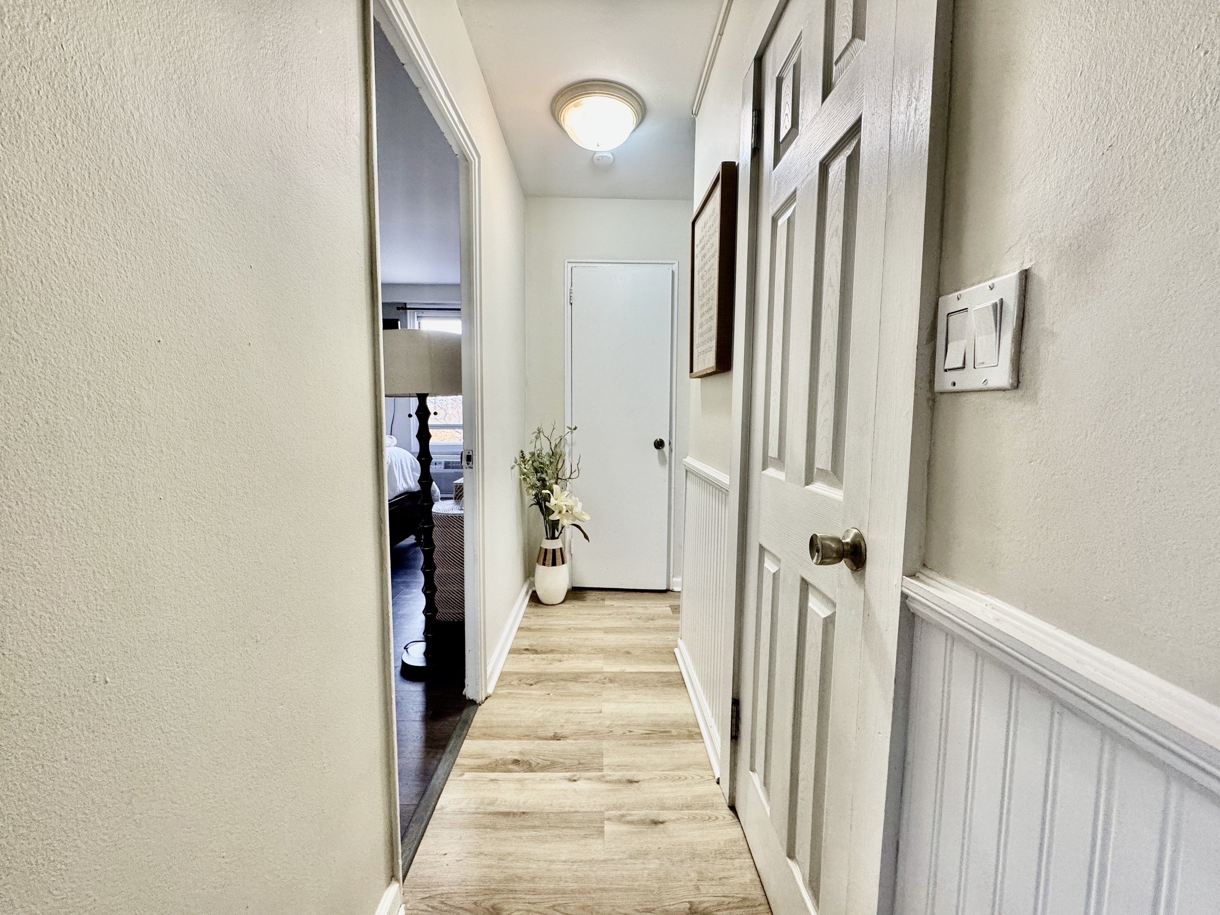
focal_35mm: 14
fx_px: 493
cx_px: 610
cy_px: 458
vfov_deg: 85.7
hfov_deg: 102.1
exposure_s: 1/60
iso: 200
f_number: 2.2
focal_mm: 2.22
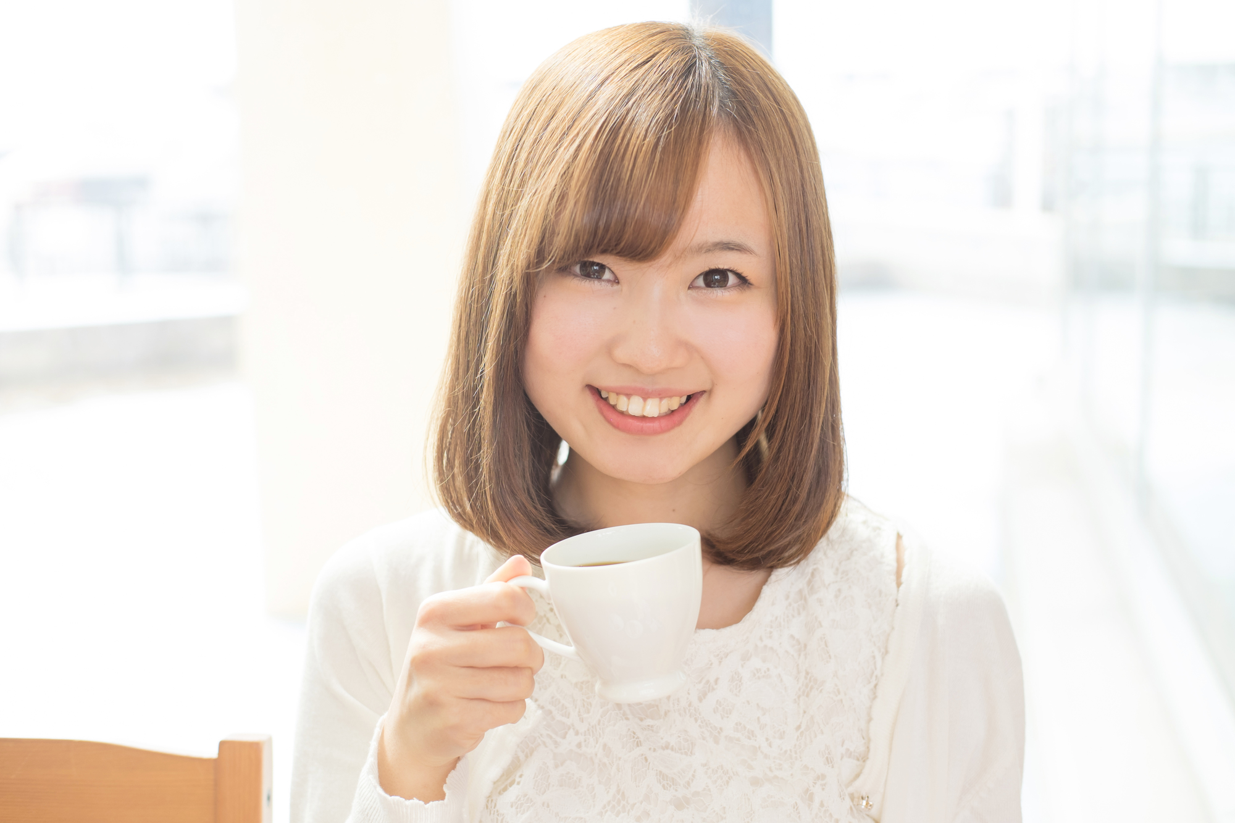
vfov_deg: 25.5
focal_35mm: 53
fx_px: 1818
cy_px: 412
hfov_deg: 37.5
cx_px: 618
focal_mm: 35
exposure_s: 1/250
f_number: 2.2
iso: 200
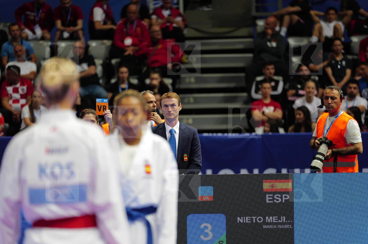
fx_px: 2041
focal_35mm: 200
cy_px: 122
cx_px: 184
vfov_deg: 6.8
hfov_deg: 10.3
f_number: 2.8
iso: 2500
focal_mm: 200
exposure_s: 1/1000
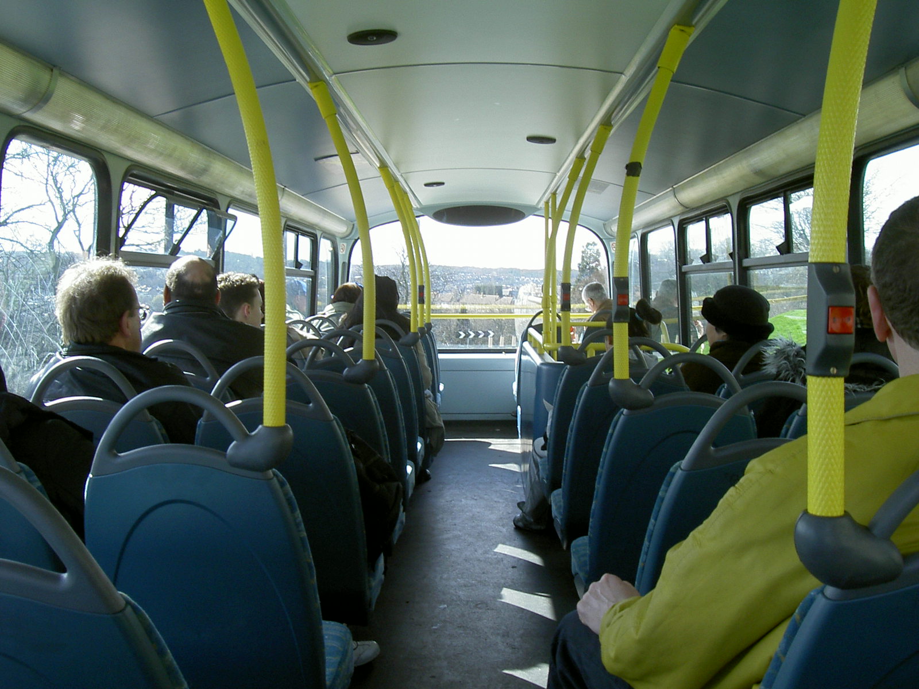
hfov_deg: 47.9
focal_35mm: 39
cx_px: 460
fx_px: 1035
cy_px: 344
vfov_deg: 36.8
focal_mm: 8
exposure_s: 1/213
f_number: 4.7
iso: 100
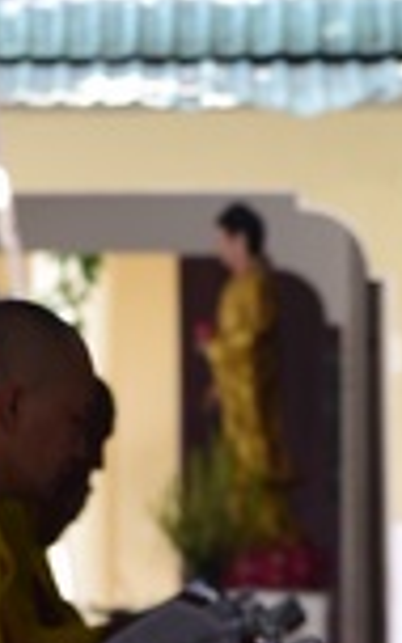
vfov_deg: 4.0
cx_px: 55
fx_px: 9150
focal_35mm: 522
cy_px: 123
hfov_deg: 2.5
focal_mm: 120
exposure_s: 1/100
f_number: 6.3
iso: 320
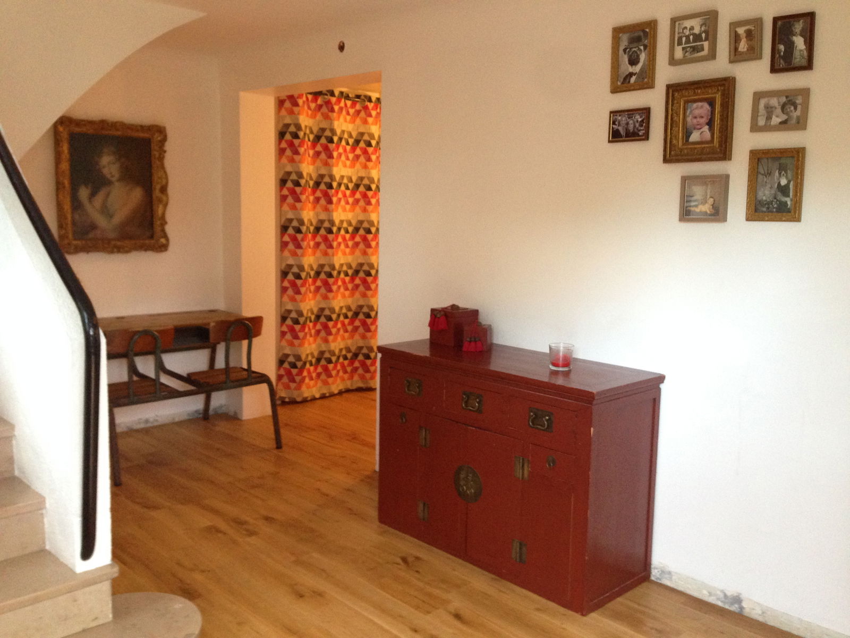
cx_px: 425
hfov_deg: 55.4
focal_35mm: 33
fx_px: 810
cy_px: 319
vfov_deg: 42.9
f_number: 2.4
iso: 250
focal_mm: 4.12
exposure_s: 1/20
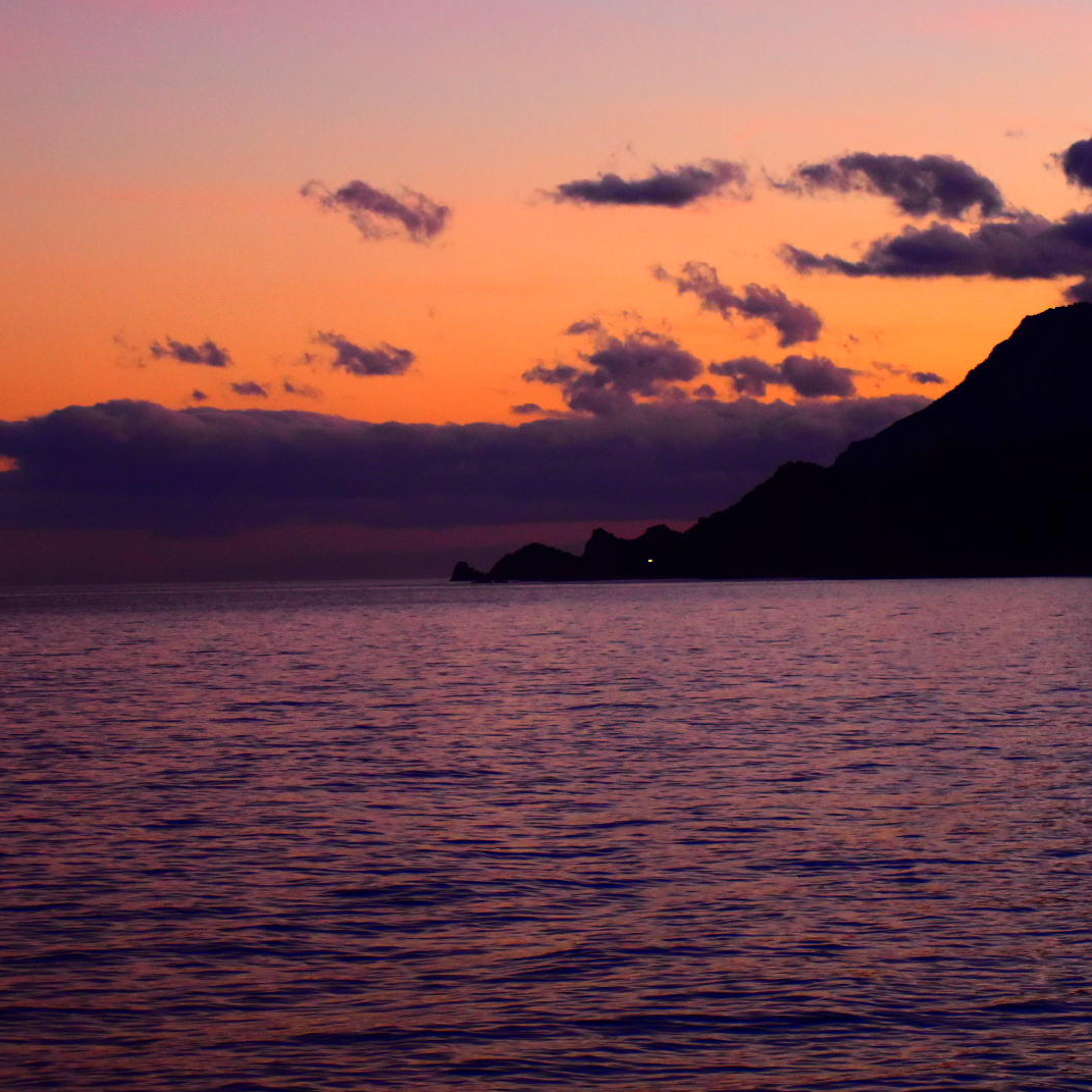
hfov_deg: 12.9
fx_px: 4818
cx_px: 536
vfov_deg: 12.9
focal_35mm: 135
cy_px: 544
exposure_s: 1/250
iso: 1600
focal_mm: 70
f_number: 4
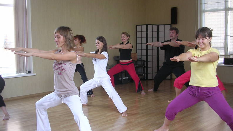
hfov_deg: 48.4
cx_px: 118
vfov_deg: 28.3
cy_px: 70
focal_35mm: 42
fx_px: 260
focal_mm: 5.8
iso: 100
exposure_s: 1/34.3
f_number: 2.8
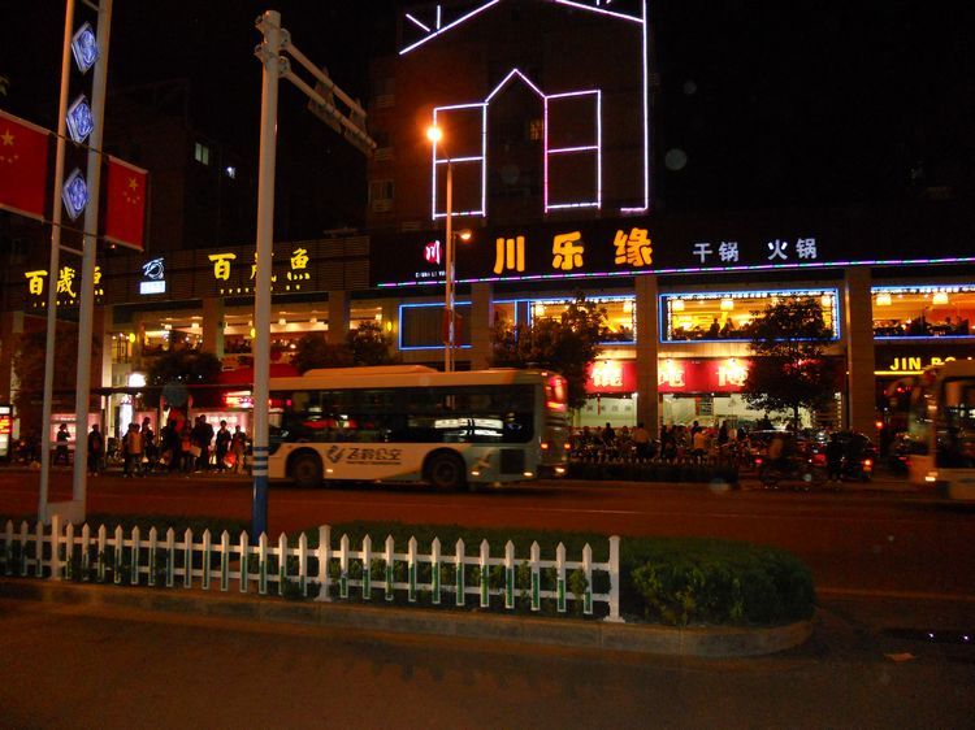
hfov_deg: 65.3
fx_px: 760
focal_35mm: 27
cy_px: 365
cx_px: 488
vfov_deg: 51.3
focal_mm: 4.9
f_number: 3.2
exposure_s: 1/25
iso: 400
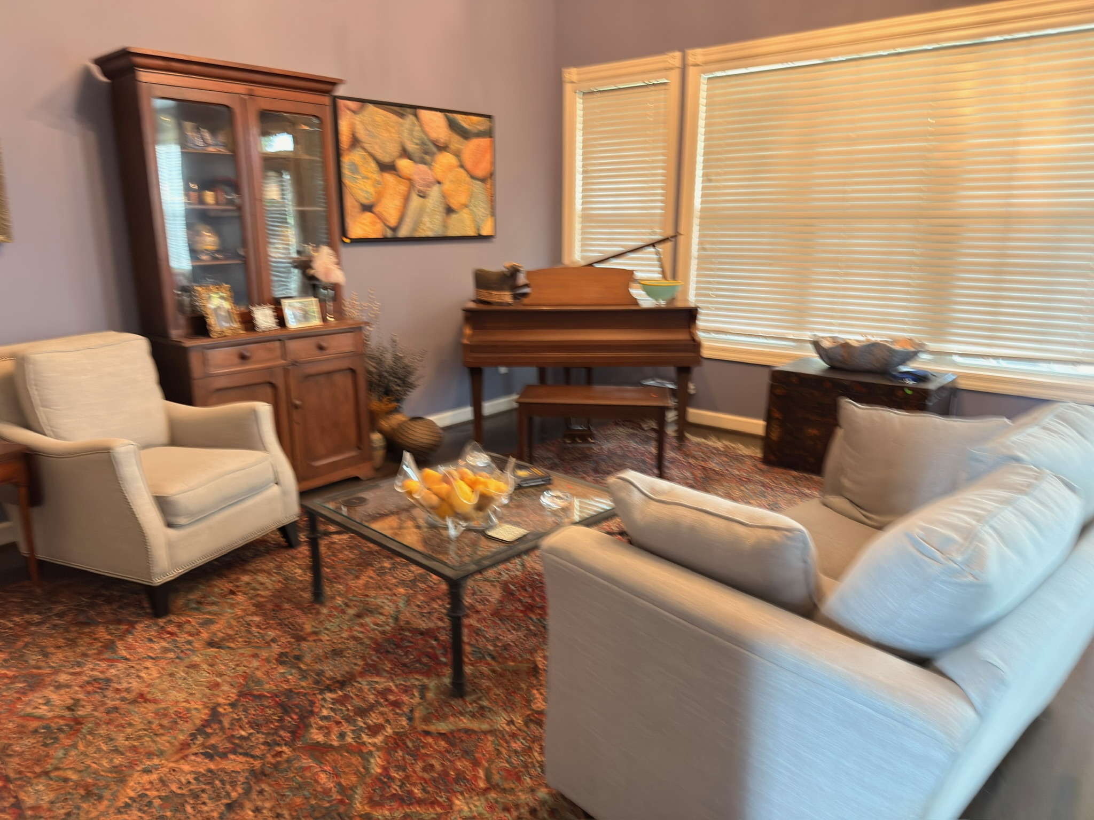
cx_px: 547
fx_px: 758
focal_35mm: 24
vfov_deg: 56.8
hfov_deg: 71.6
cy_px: 410
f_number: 1.78
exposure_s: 1/30
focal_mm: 6.76
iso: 400
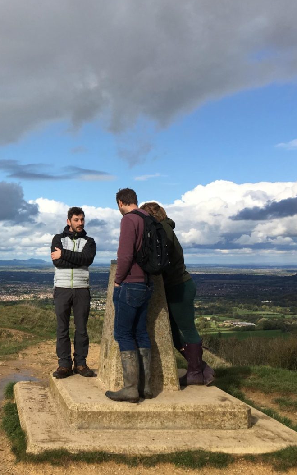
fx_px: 544
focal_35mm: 42
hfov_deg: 28.7
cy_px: 232
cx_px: 2
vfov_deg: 47.2
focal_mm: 4.15
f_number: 2.2
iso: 25
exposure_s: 1/1832
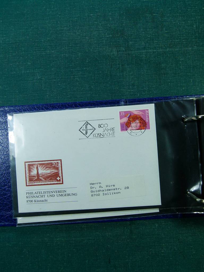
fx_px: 267
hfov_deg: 41.8
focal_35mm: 34
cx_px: 102
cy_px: 136
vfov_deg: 54.0
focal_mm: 6.1
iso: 100
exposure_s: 1/100
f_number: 3.6
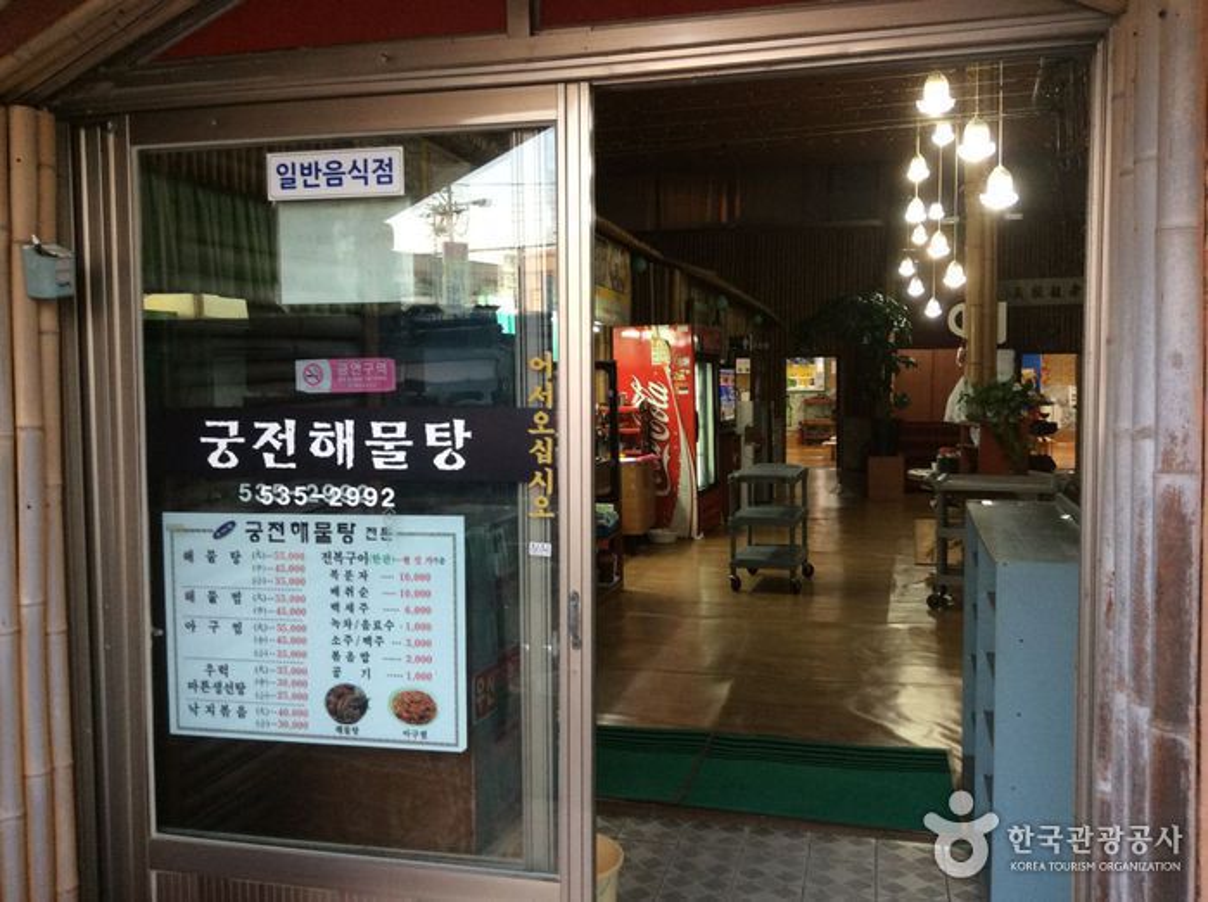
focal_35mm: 33
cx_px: 604
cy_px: 451
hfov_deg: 55.4
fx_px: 1150
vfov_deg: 42.8
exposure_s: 1/24
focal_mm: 3.3
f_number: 2.4
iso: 80
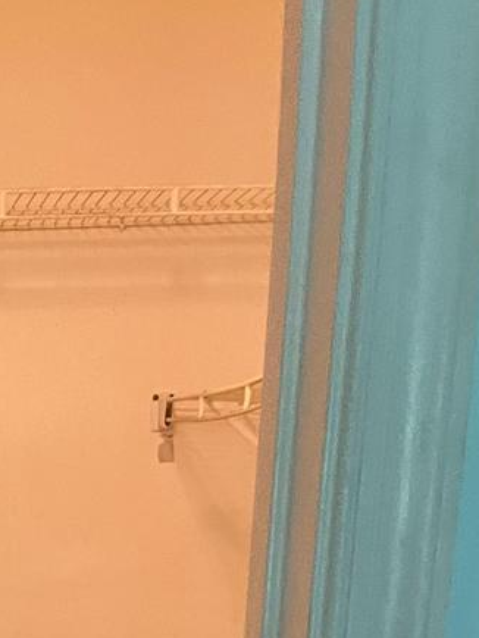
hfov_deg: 14.6
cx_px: -309
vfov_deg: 17.8
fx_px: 1696
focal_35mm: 92
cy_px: 1092
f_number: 1.6
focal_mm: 5.1
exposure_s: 1/60
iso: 250
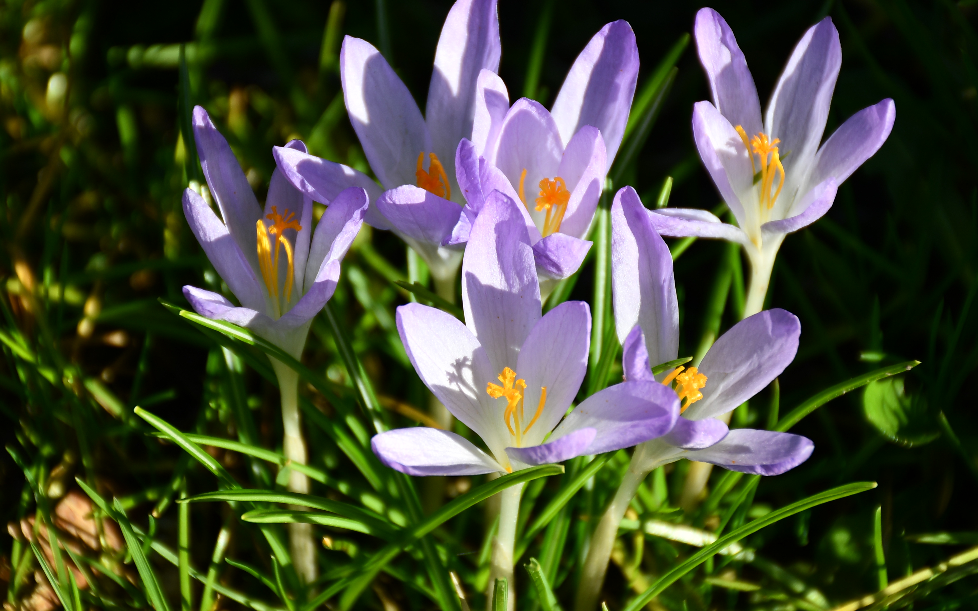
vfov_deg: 4.1
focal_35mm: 322
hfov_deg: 6.5
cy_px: 239
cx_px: 465
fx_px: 8582
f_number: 5.6
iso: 100
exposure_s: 1/250
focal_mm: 140
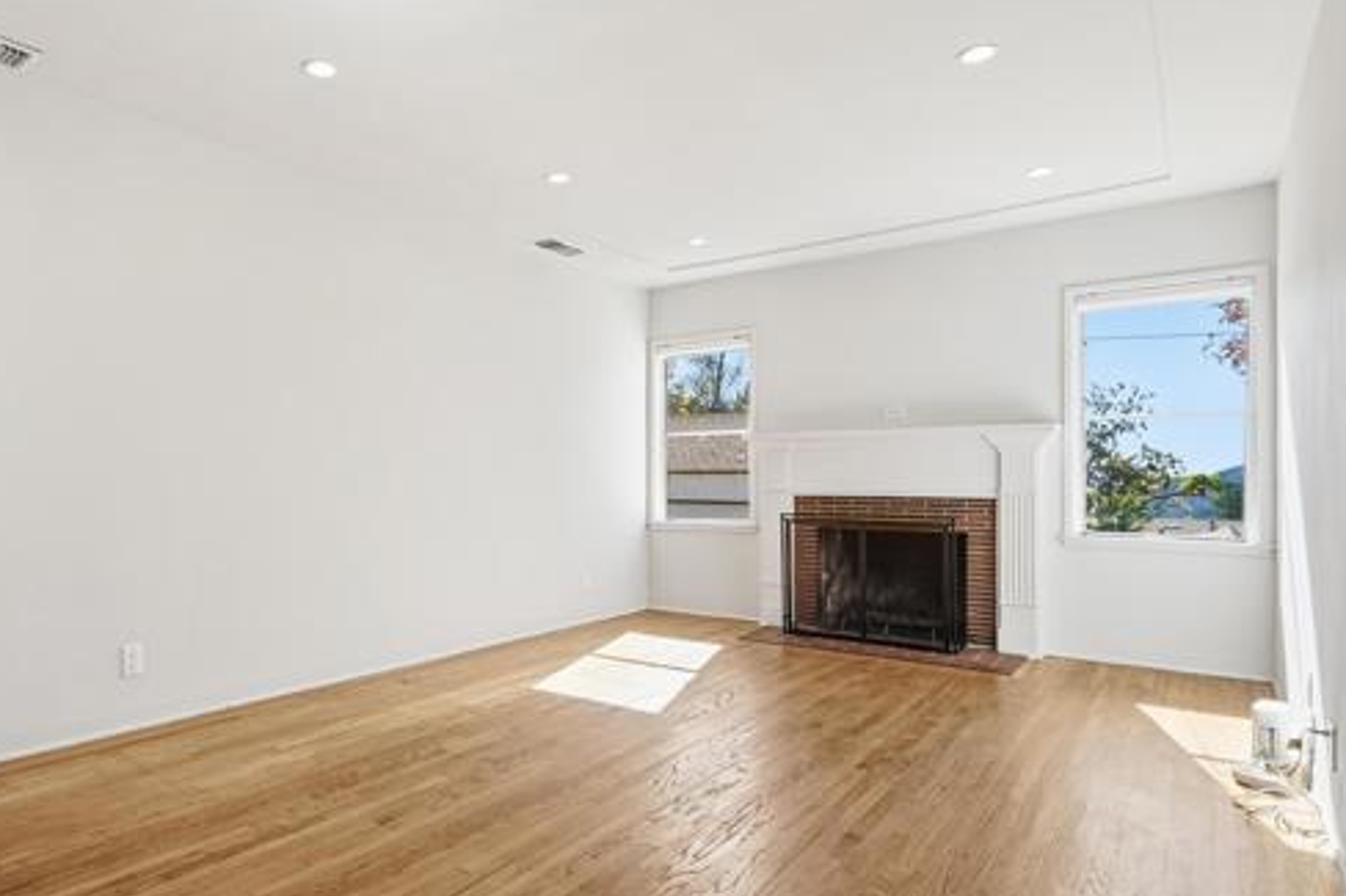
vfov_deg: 59.4
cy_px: 467
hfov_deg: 79.9
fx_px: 785
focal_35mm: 21
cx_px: 513
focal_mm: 16
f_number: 6.3
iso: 200
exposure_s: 1/640
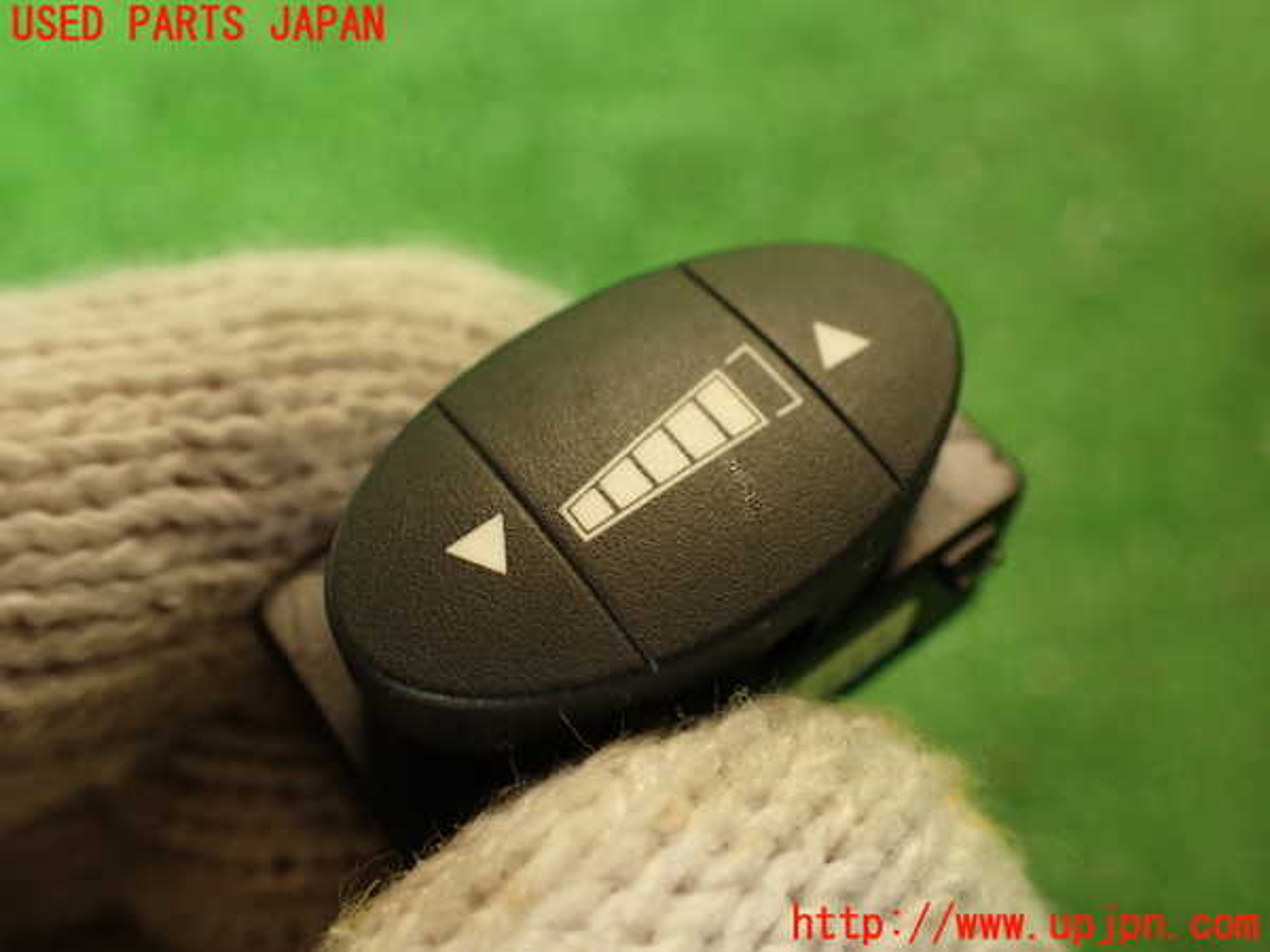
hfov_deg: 56.8
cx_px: 635
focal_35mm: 32
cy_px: 476
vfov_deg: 44.2
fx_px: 1174
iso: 200
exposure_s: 1/40
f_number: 2.4
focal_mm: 5.79
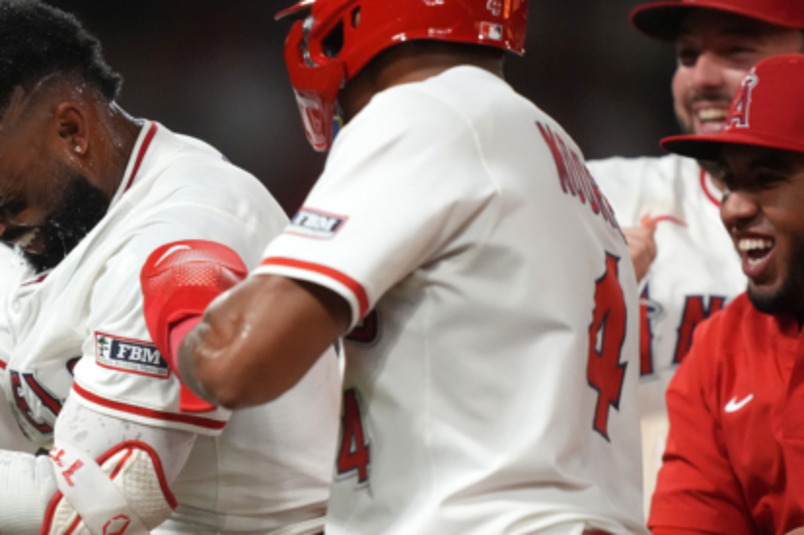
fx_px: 17055
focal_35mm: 764
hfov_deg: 2.7
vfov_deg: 1.8
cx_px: 117
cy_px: 341
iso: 6400
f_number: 2.8
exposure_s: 1/4000
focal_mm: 400
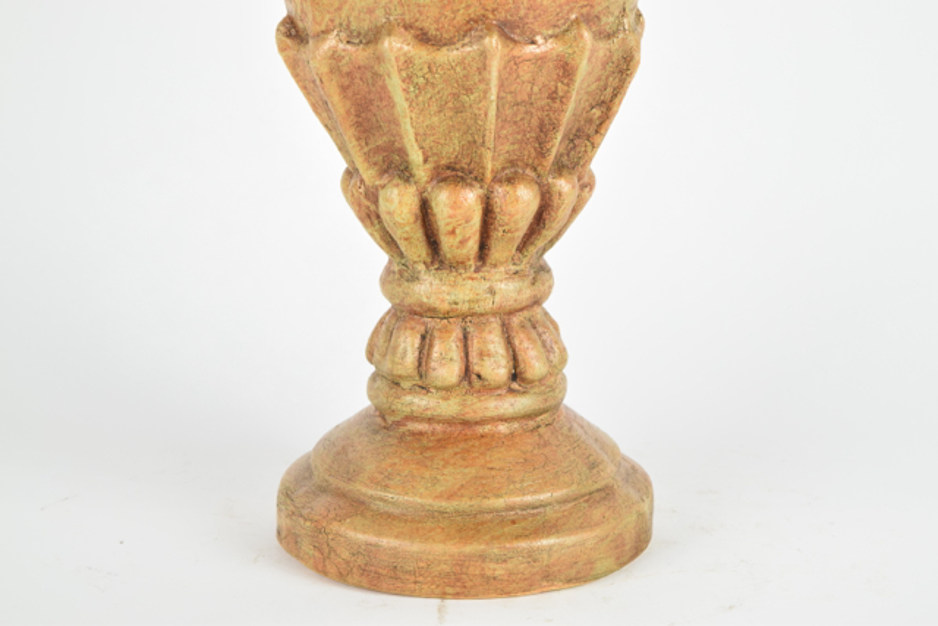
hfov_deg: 24.6
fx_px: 2150
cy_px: 313
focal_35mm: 82
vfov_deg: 16.6
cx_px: 469
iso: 800
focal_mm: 55
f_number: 8
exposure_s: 1/125
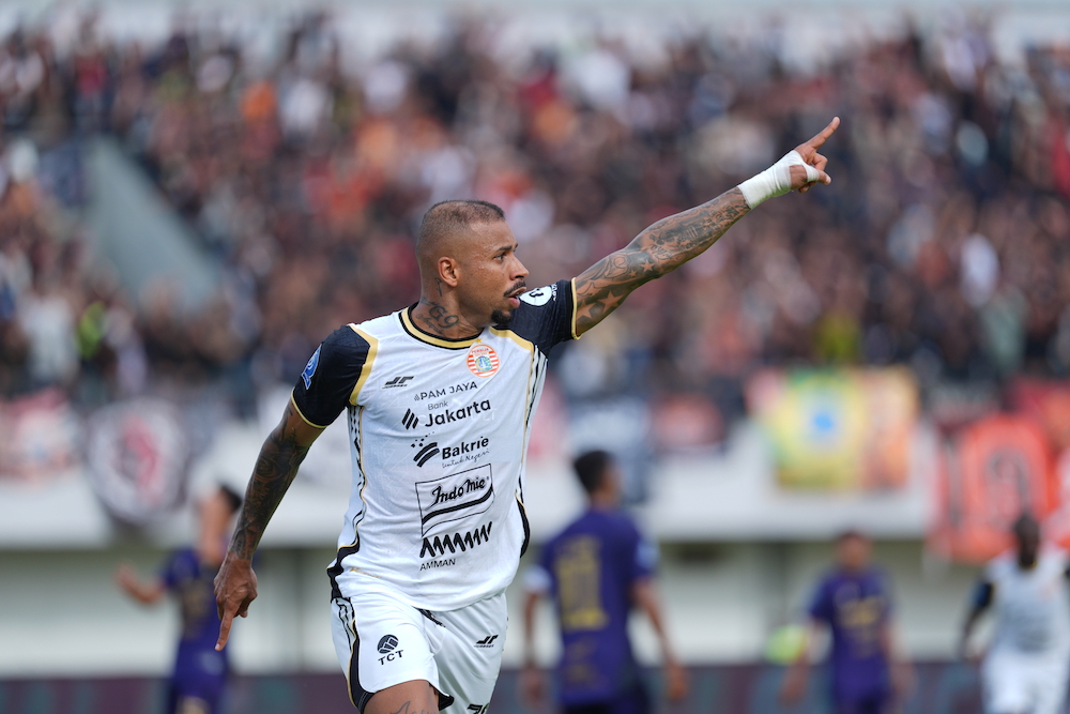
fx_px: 8917
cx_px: 535
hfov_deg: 6.9
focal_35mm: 300
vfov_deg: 4.6
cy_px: 357
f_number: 2.8
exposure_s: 1/2000
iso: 200
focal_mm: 300
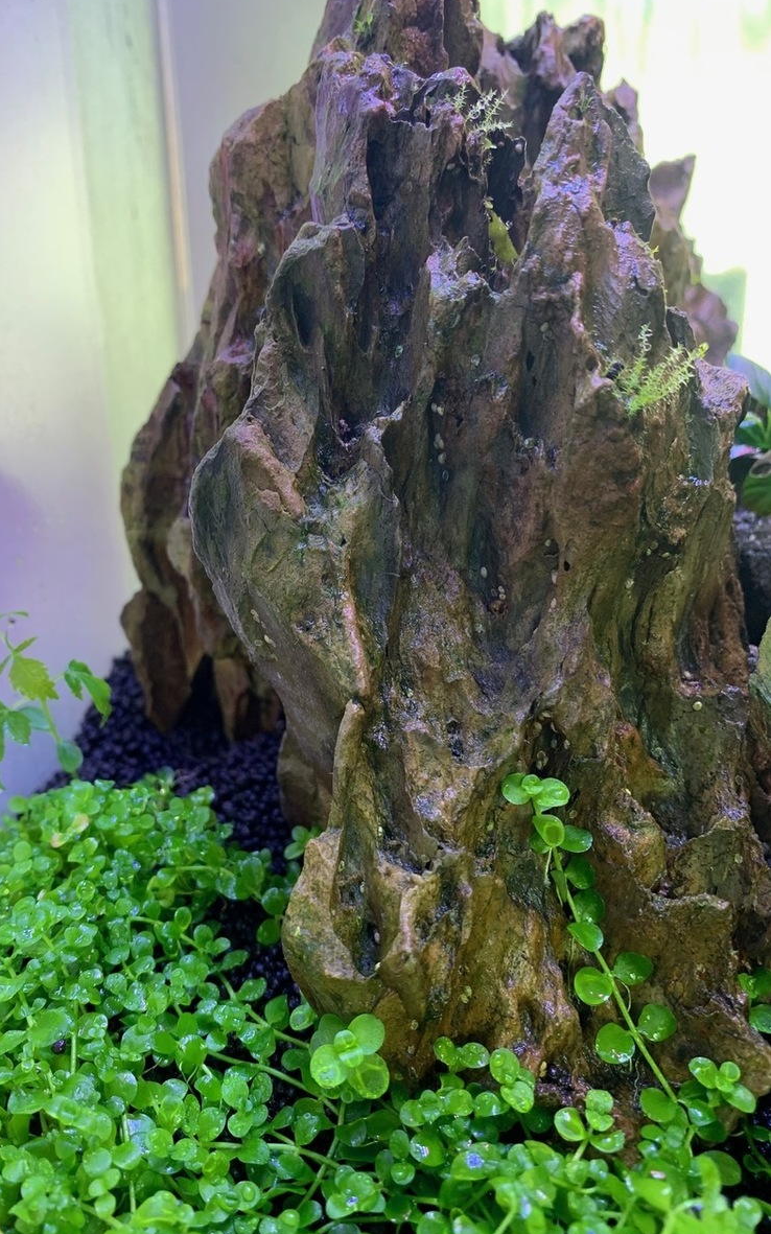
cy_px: 612
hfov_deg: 44.3
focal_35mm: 28
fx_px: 941
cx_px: 302
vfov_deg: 66.5
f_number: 1.8
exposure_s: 1/100
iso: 80
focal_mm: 4.25
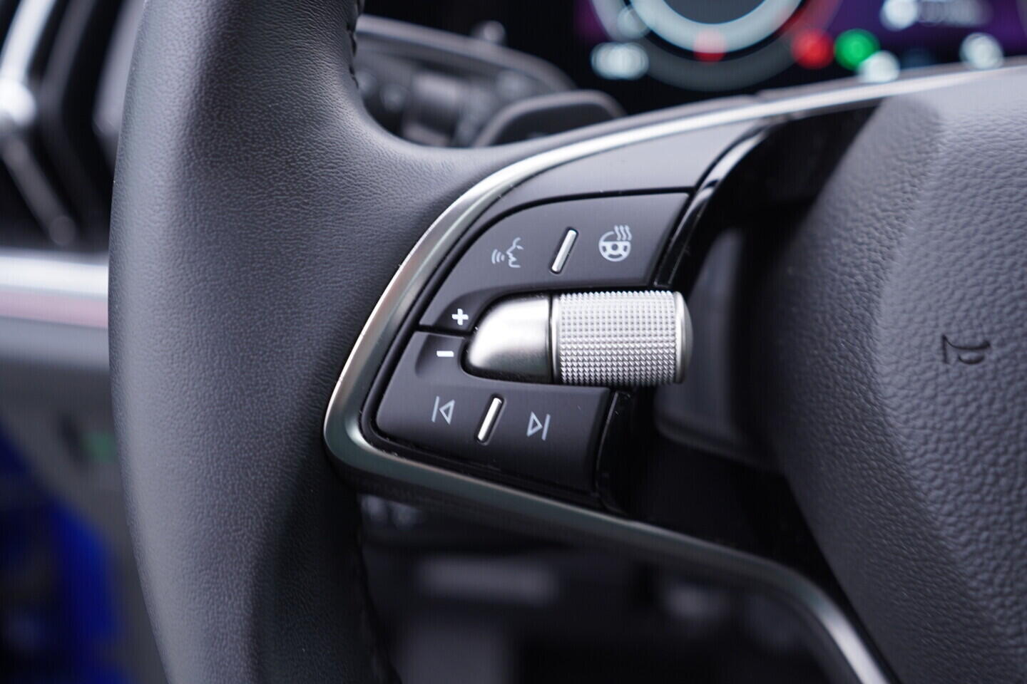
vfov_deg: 36.9
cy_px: 342
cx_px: 514
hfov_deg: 53.1
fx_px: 1027
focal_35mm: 36
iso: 250
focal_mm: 24
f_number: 2.8
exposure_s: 1/40
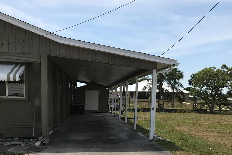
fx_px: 251
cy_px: 130
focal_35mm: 39
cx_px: 116
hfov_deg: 49.5
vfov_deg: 33.0
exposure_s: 1/3690
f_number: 1.8
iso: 20
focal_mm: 3.99
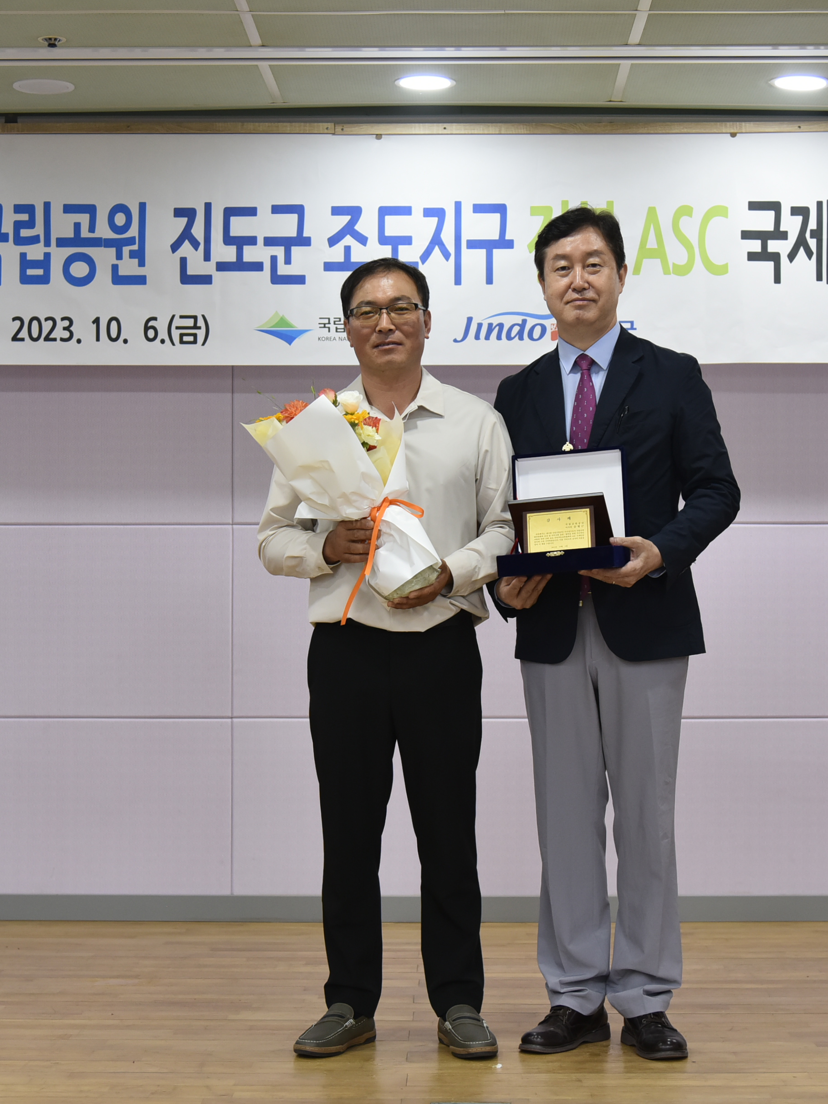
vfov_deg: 26.7
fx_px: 2328
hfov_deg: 20.2
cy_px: 559
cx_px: 428
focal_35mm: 73
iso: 800
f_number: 4
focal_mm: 50
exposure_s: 1/100
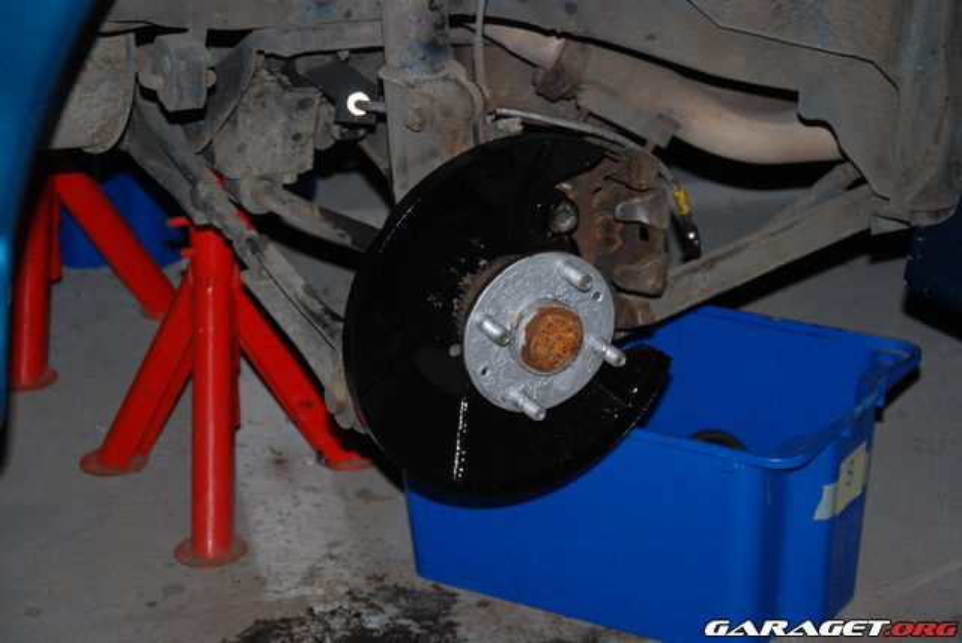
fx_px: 2648
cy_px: 322
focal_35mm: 99
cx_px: 481
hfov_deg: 20.6
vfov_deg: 13.9
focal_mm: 66
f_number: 5.3
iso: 200
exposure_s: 1/60
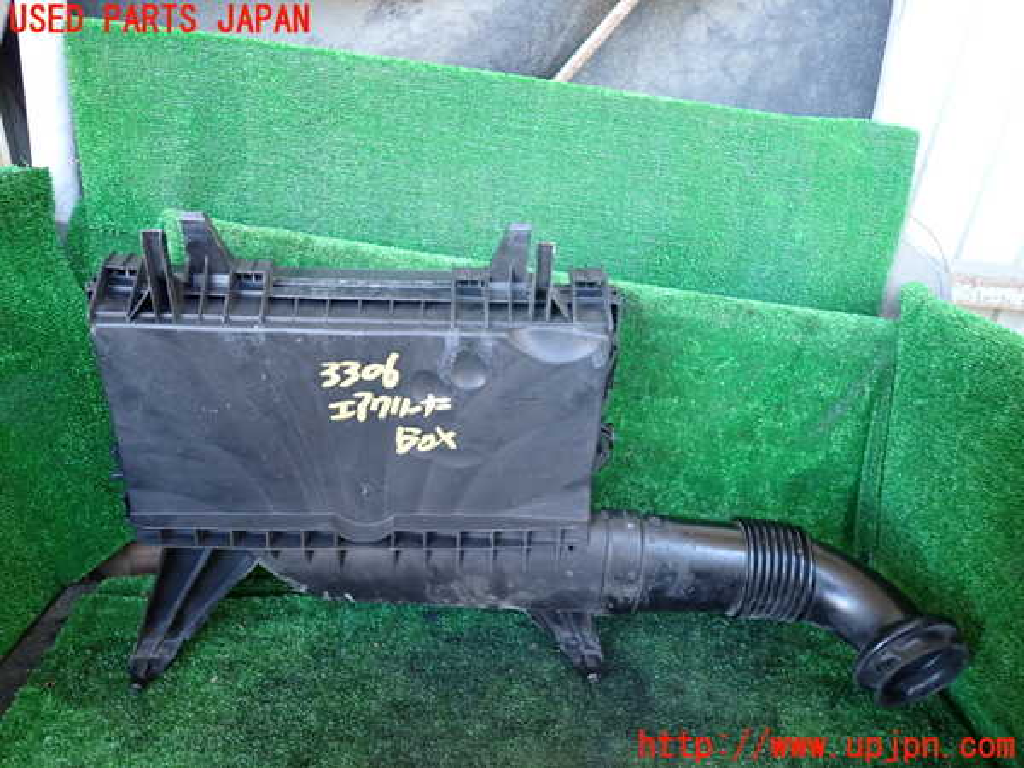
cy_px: 384
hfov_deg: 69.4
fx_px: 740
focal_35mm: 25
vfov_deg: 54.9
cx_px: 512
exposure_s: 1/30
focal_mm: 4.5
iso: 250
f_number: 2
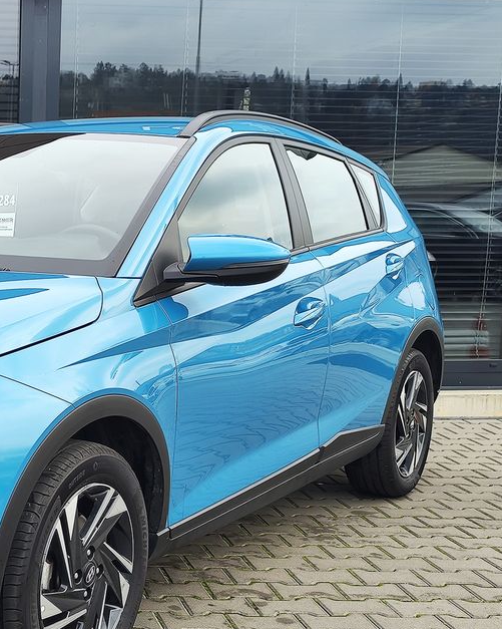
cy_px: 409
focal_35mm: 43
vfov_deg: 42.4
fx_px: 799
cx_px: -74
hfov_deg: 30.5
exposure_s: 1/100
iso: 60
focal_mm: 7.01
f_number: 1.69
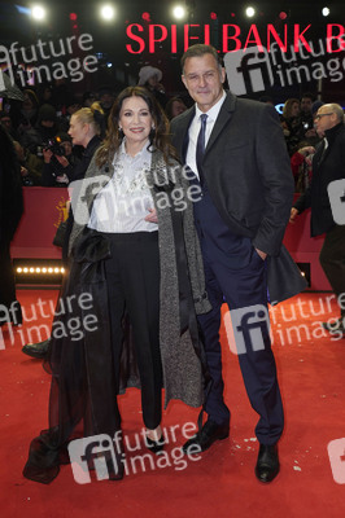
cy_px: 259
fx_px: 504
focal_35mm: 35
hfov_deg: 37.8
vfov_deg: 54.5
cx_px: 172
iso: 640
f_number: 5.6
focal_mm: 35
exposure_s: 1/160
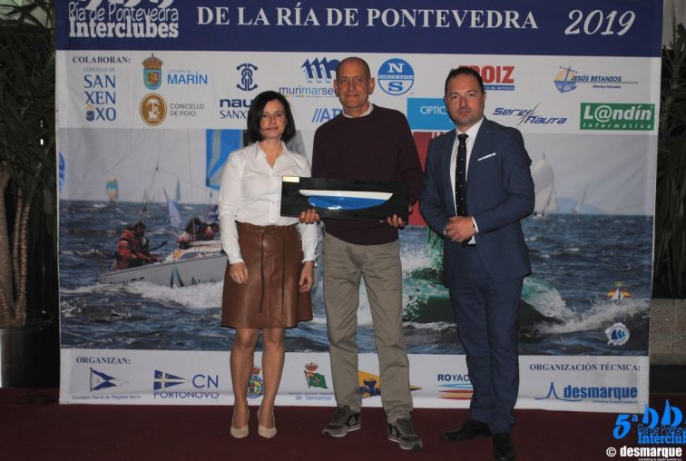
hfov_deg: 35.8
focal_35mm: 56
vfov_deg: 24.5
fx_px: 1061
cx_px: 352
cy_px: 222
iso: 200
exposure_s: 1/60
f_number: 5
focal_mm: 35
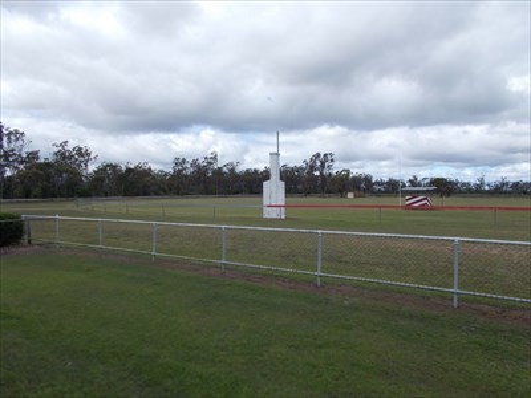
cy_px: 199
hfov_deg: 67.3
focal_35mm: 26
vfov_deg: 53.1
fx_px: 399
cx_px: 266
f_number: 8
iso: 80
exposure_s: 1/125
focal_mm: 4.6
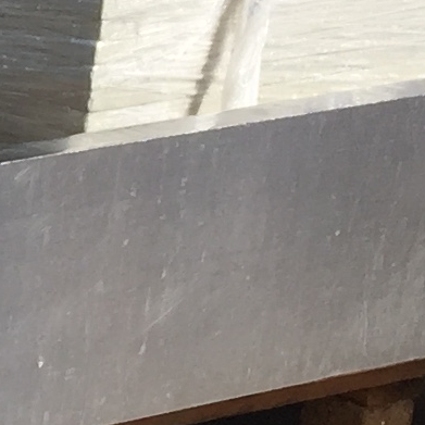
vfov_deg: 8.0
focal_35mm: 214
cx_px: -813
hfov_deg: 7.3
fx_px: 2973
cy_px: 610
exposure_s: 1/1464
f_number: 2.2
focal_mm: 4.15
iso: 32
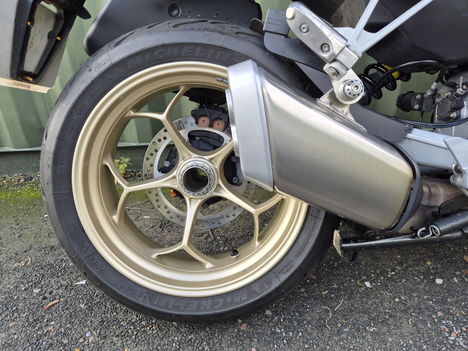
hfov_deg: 73.9
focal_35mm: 23
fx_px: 311
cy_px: 176
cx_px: 234
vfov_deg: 58.9
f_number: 1.8
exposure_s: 1/180
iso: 40
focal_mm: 5.4
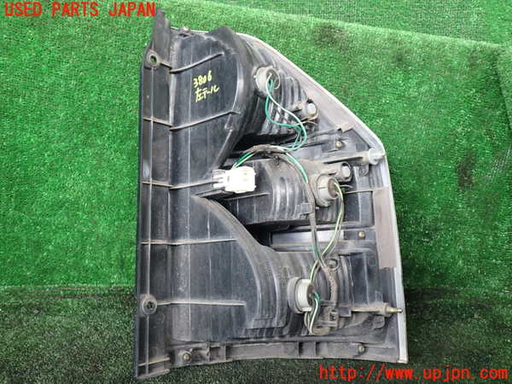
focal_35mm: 30
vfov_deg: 46.8
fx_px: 444
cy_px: 192
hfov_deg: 60.0
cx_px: 256
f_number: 2.3
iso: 200
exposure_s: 1/60
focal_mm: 5.4
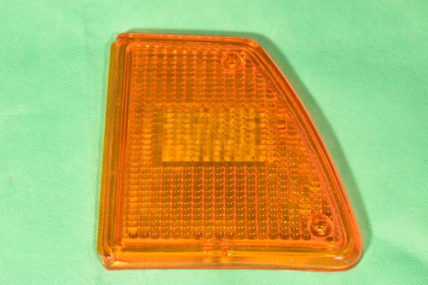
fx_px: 981
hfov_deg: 24.6
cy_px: 142
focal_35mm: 82
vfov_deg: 16.6
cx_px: 214
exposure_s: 1/100
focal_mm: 55
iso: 6400
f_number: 20
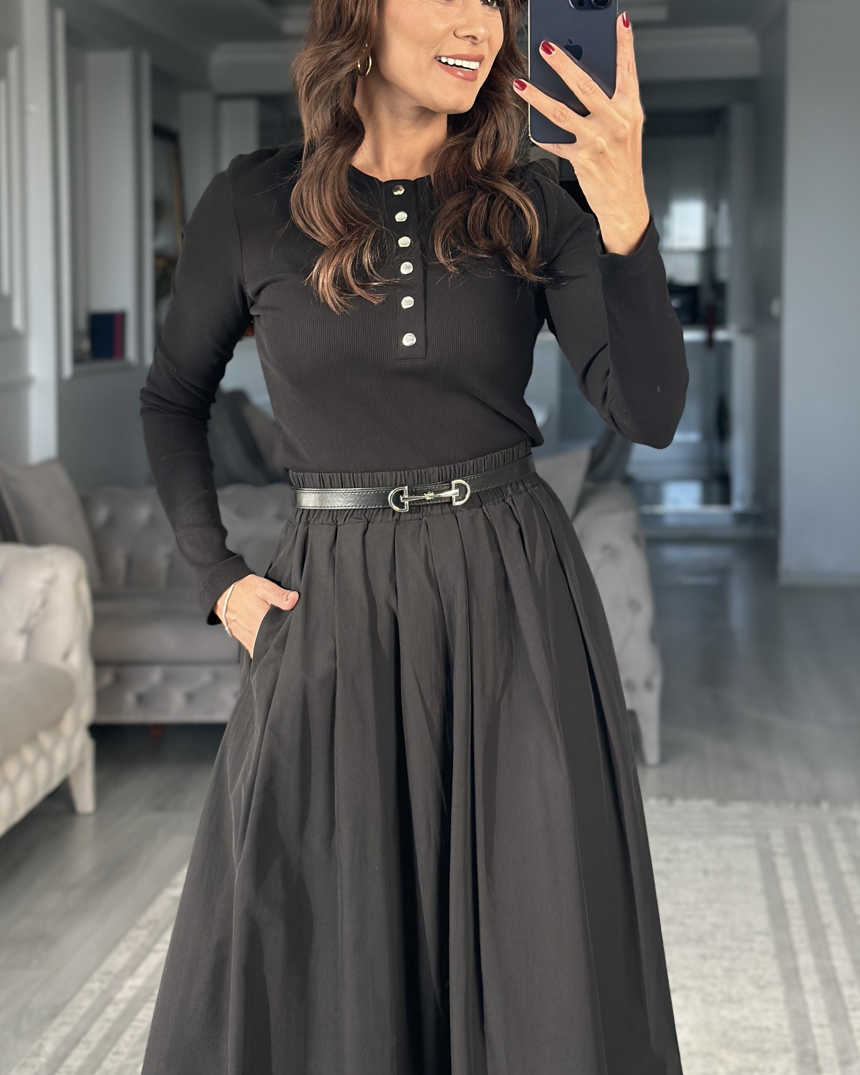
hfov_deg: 24.2
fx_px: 2005
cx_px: 445
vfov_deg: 29.9
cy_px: 405
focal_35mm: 63
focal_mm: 6.86
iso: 80
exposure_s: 1/224
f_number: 1.78
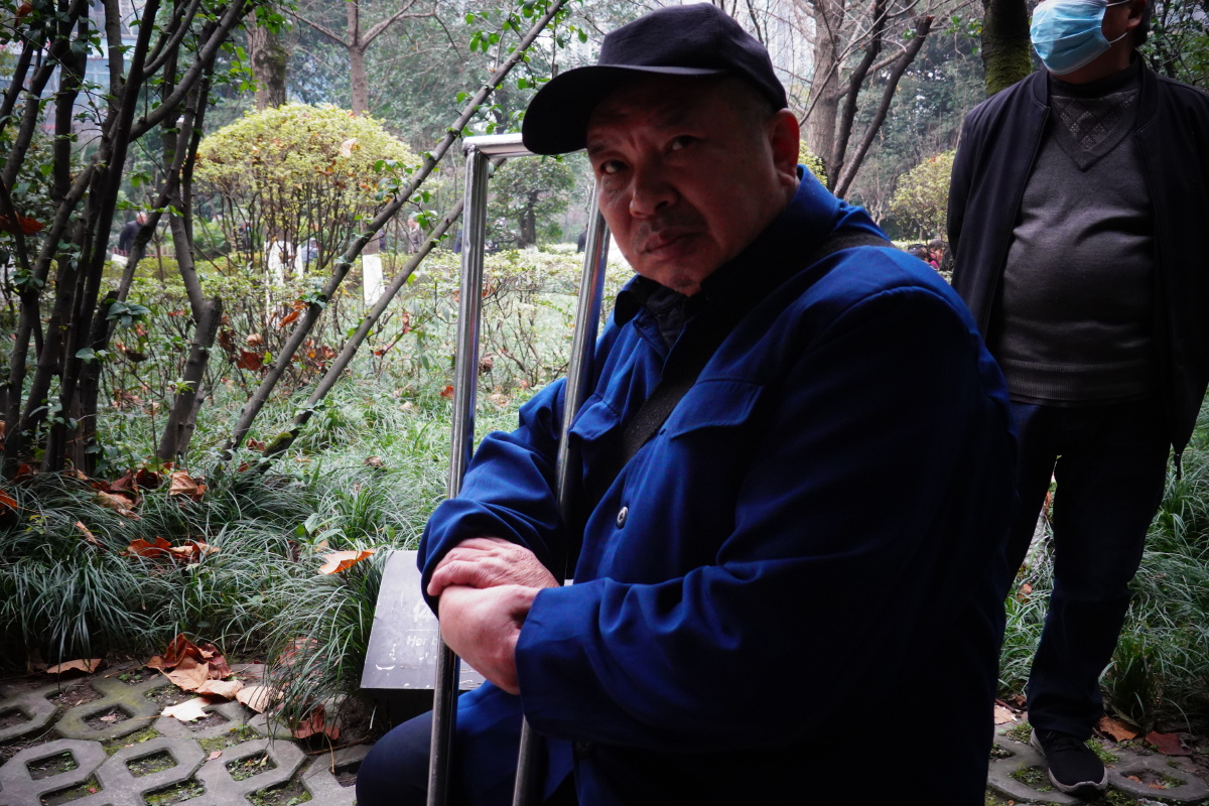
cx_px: 604
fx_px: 1242
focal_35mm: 37
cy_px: 403
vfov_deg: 35.9
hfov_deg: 51.9
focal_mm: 13.84
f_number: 4
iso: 800
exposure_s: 1/320
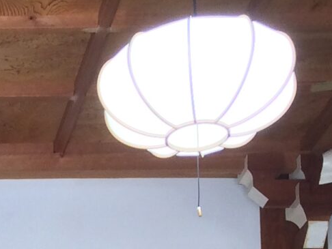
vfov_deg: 8.5
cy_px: 631
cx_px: -200
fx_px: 1516
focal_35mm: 158
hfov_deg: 11.8
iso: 64
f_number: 2.2
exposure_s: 1/30
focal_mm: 4.12
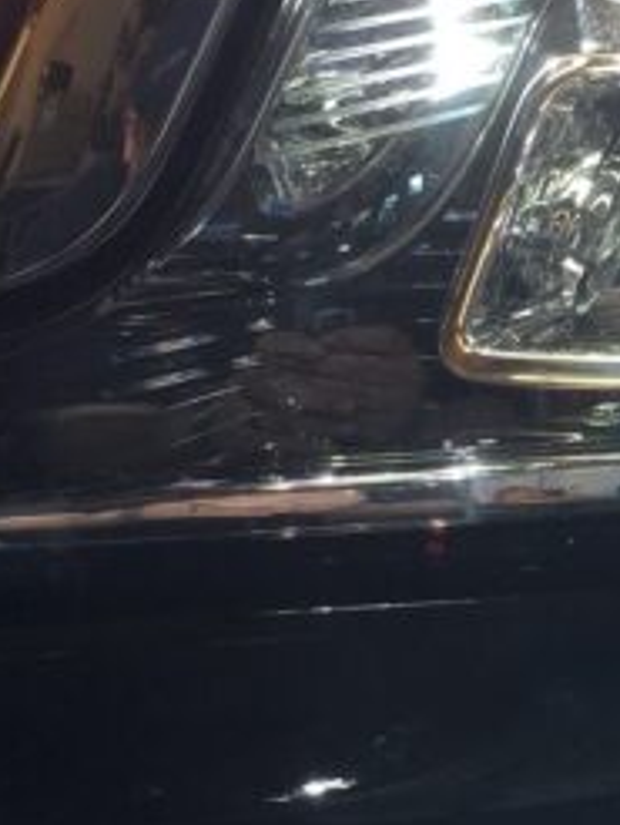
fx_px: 2622
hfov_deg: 13.3
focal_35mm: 110
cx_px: 620
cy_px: 525
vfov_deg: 17.8
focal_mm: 4.15
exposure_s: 1/120
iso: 40
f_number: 2.2
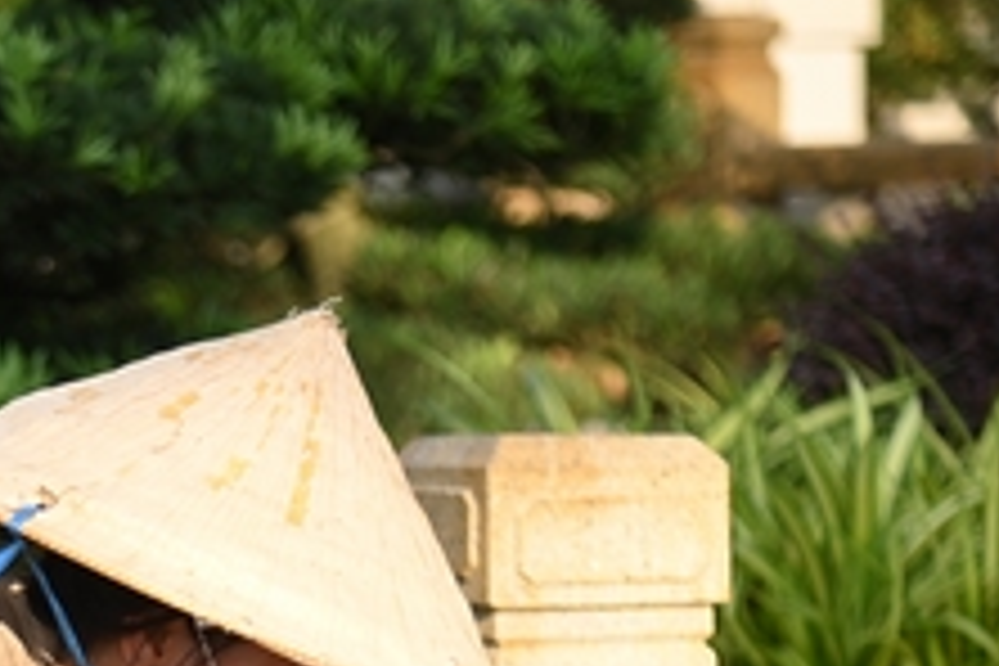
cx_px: -180
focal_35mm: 269
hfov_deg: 7.6
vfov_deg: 5.1
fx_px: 7464
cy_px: 963
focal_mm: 92
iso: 200
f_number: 4
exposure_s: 1/640
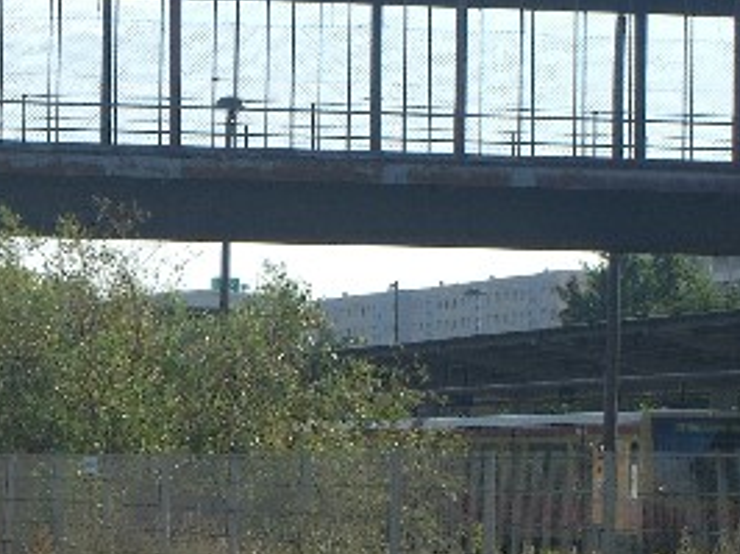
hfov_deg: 7.9
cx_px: -26
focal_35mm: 250
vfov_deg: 5.9
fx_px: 5340
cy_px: 330
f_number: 7.4
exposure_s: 1/160
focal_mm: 23.7
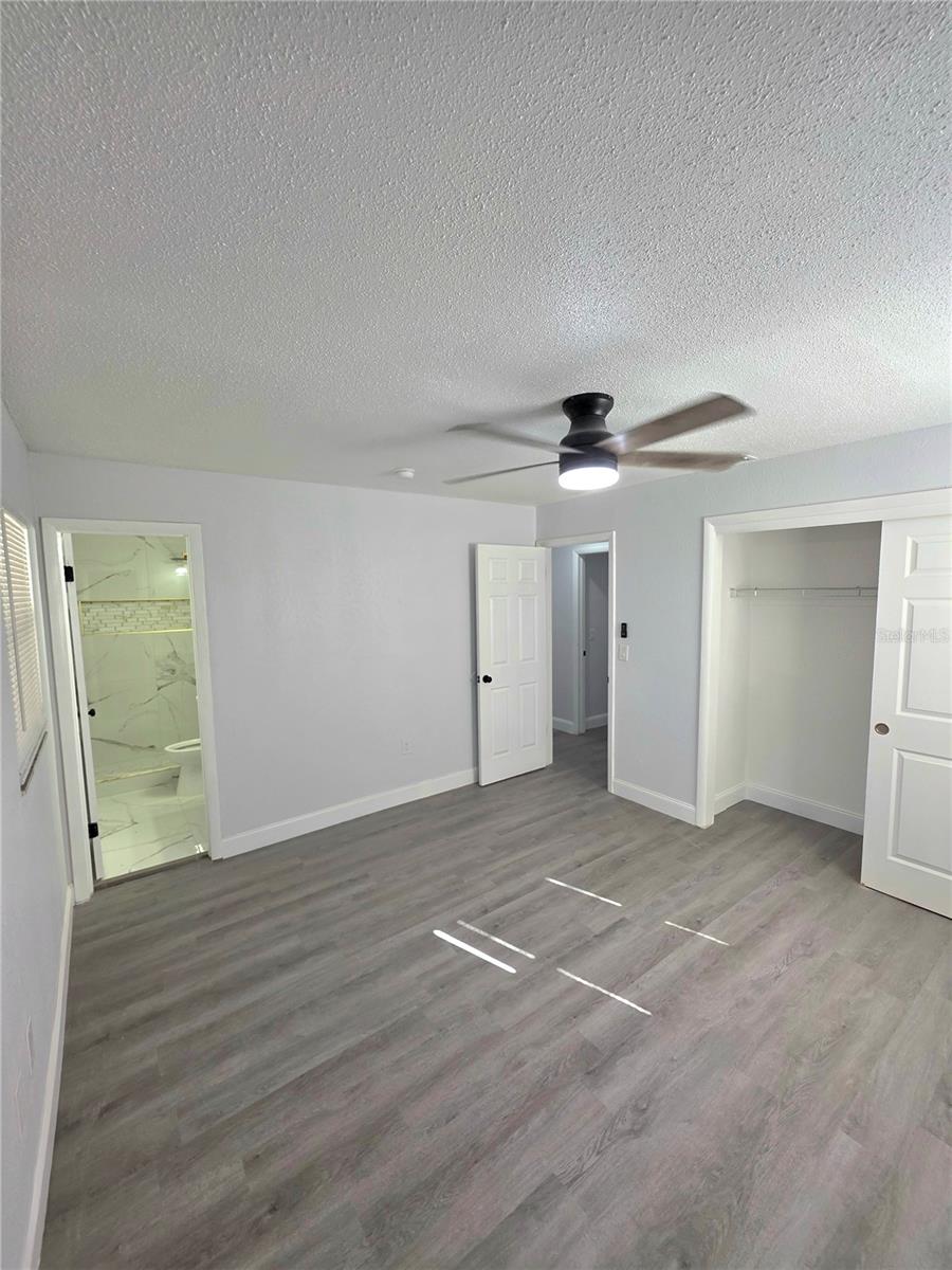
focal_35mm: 13
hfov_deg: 89.9
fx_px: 477
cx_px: 476
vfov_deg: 106.2
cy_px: 635
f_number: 1.9
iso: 125
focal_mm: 2.2
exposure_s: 1/120
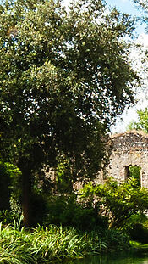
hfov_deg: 10.6
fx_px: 788
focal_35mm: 113
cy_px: 168
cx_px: 164
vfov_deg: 18.9
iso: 200
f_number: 9
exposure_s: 1/160
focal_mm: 14
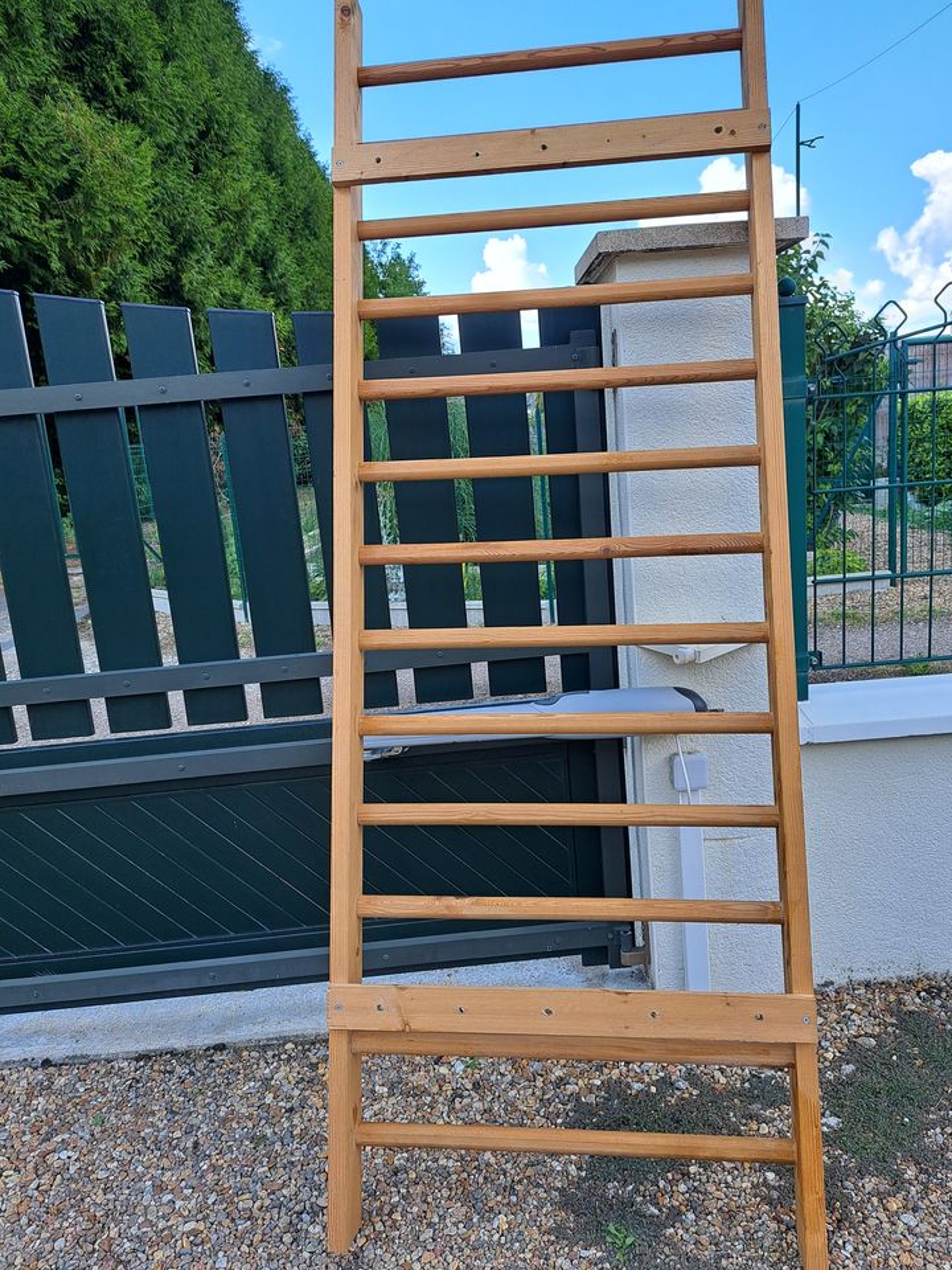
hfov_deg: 54.9
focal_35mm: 25
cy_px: 631
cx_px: 495
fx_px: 917
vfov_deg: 69.4
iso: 50
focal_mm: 5.23
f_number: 1.8
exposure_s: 1/315
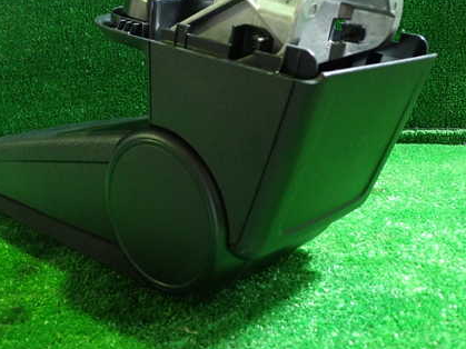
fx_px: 579
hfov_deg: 43.6
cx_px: 186
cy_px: 130
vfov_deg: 33.4
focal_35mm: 43
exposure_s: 1/30
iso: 800
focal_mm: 5.4
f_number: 2.3
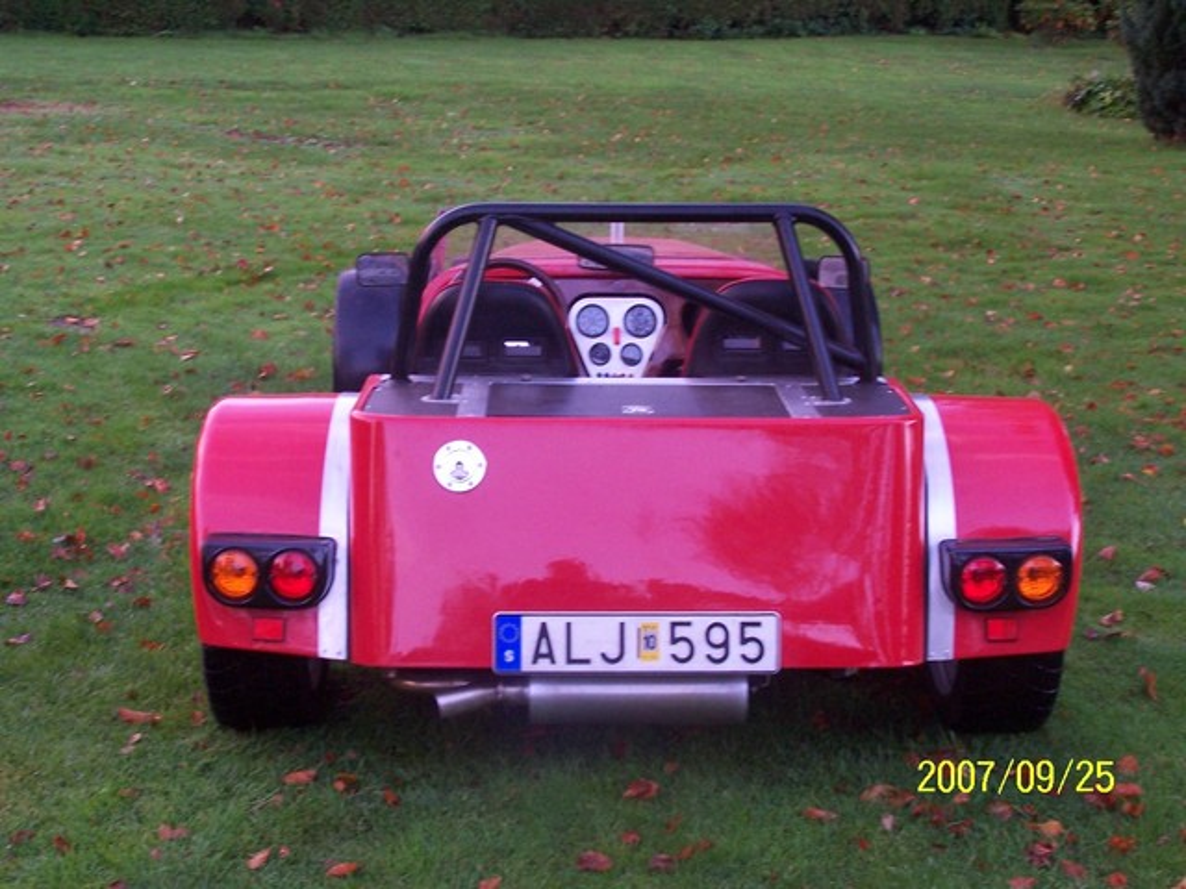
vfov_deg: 22.9
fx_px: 2193
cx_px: 593
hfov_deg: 30.3
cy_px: 444
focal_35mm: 64
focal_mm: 10.7
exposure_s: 1/15
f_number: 3.2
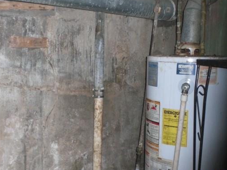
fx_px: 315
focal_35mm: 48
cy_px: 90
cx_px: 137
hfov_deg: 39.5
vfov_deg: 30.2
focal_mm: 6.3
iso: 200
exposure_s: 1/60
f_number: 3.1
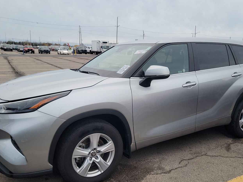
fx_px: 218
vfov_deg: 45.4
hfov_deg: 58.3
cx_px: 128
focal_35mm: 31
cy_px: 95
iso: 139
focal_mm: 6.7
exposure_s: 1/59
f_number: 1.8
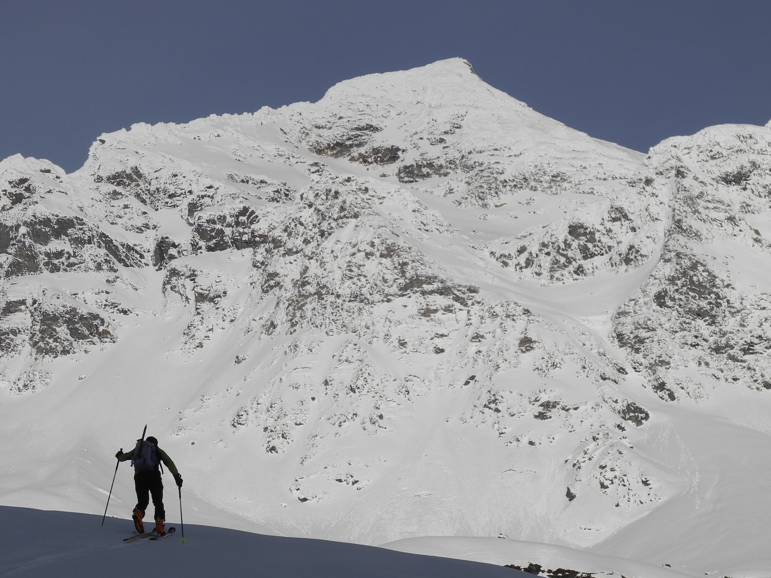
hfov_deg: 16.6
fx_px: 2650
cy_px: 277
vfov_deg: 12.4
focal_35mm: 119
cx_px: 353
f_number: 6.3
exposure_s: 1/1866
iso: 100
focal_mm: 22.5
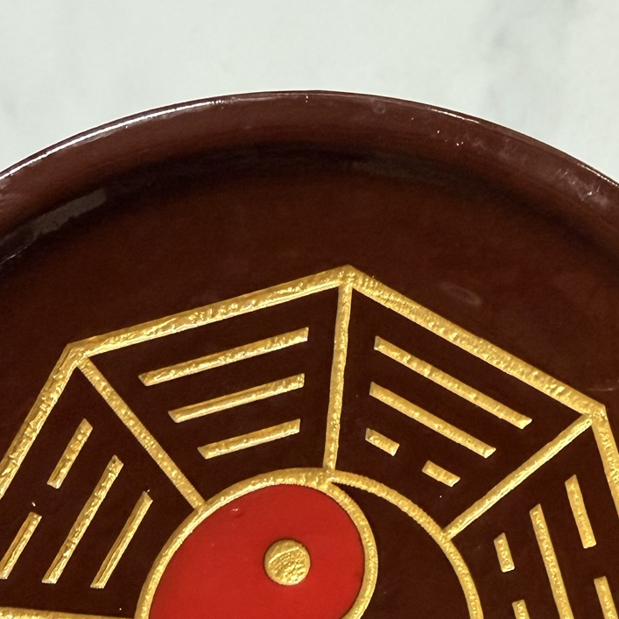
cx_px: 488
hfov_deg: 28.1
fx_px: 1214
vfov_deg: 27.6
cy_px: 549
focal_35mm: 60
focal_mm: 2.22
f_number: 2.2
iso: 320
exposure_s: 1/50
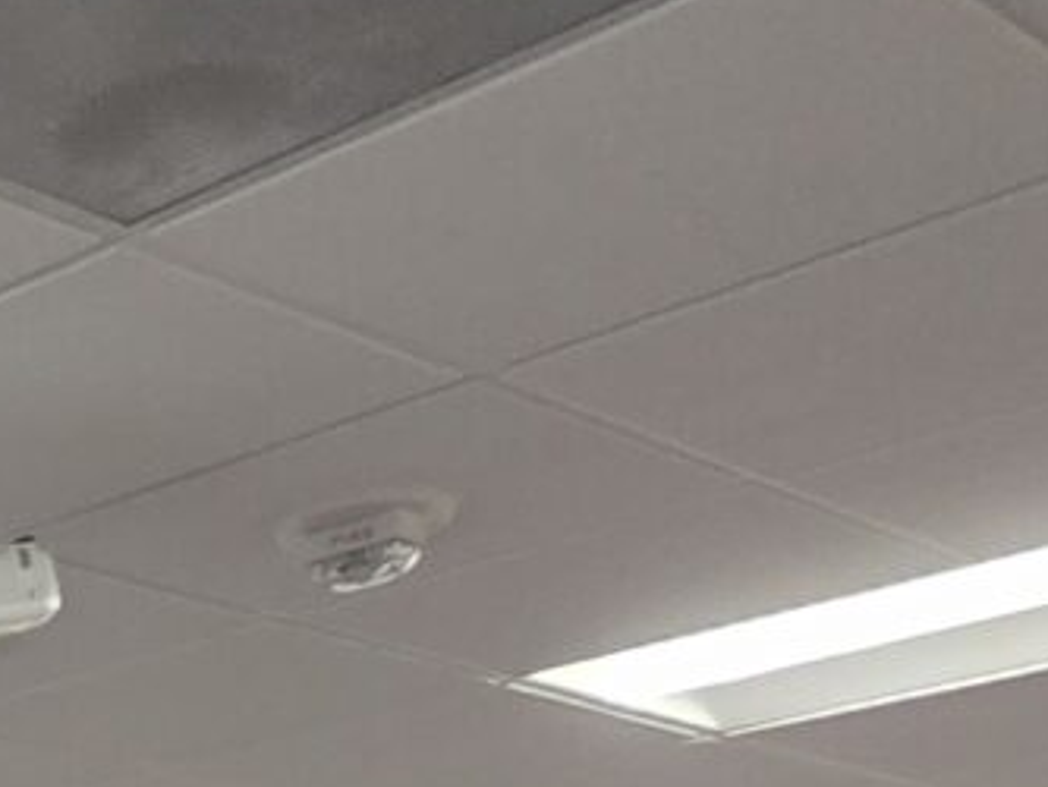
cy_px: 1520
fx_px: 2423
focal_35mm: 80
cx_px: -847
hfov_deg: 18.8
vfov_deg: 15.3
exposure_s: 1/60
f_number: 1.9
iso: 500
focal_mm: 2.2
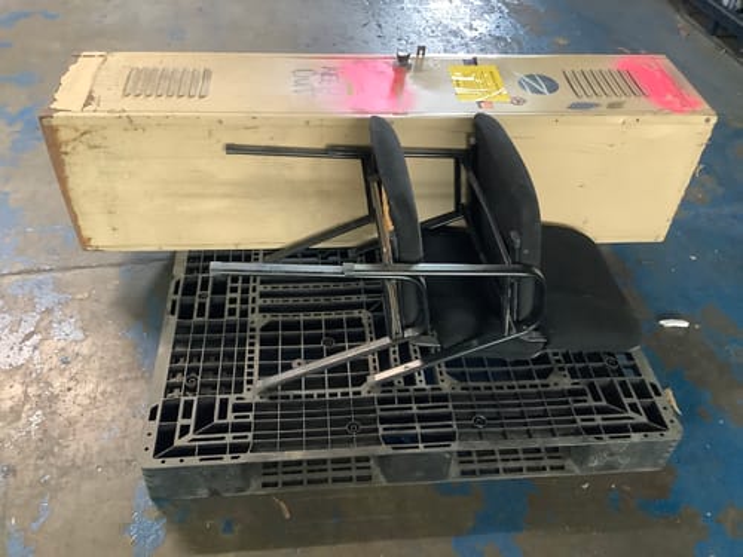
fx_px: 665
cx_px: 372
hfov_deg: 58.4
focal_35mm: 31
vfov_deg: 45.4
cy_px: 278
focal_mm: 3.3
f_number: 2.4
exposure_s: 1/25
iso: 320
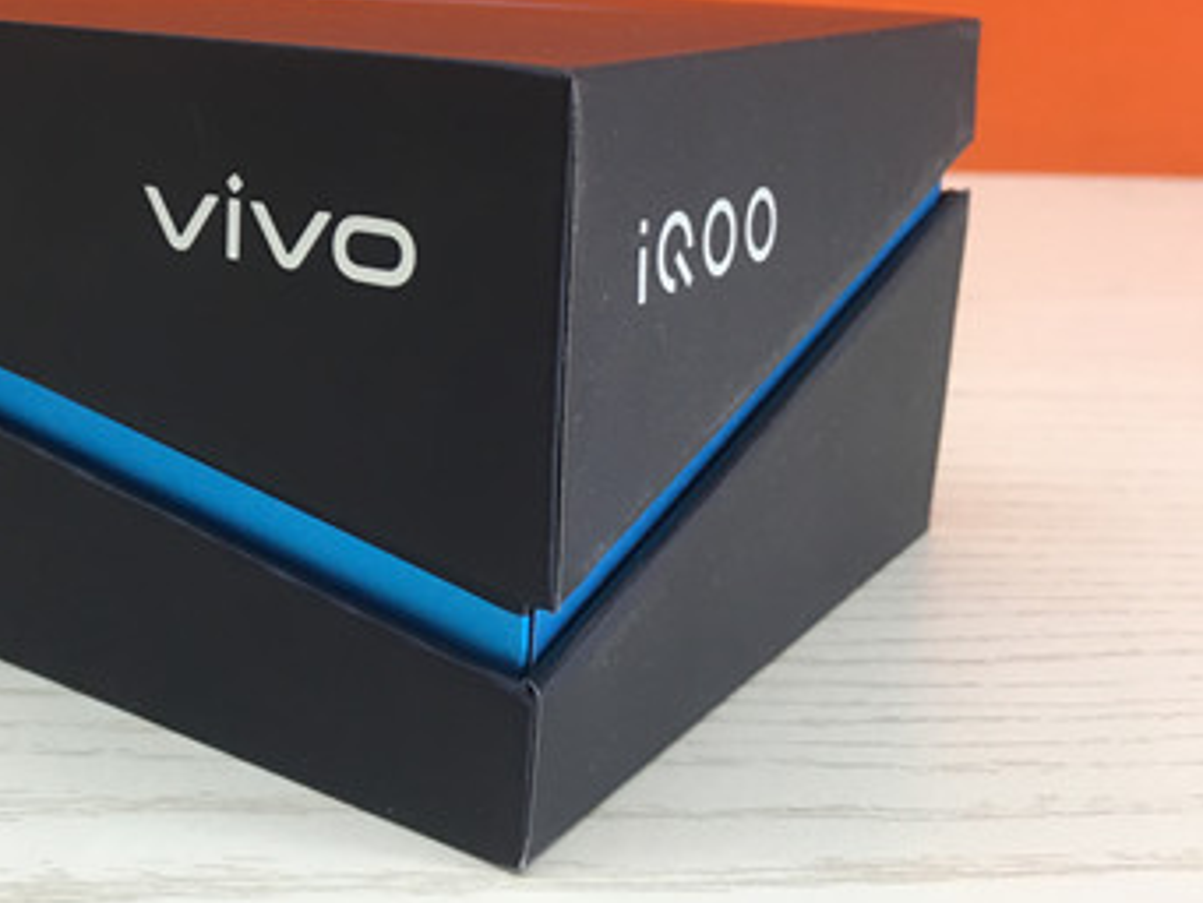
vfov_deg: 27.8
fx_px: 1773
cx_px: 180
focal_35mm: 51
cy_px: 134
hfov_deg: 35.8
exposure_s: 1/33
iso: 64
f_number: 2.2
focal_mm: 4.15
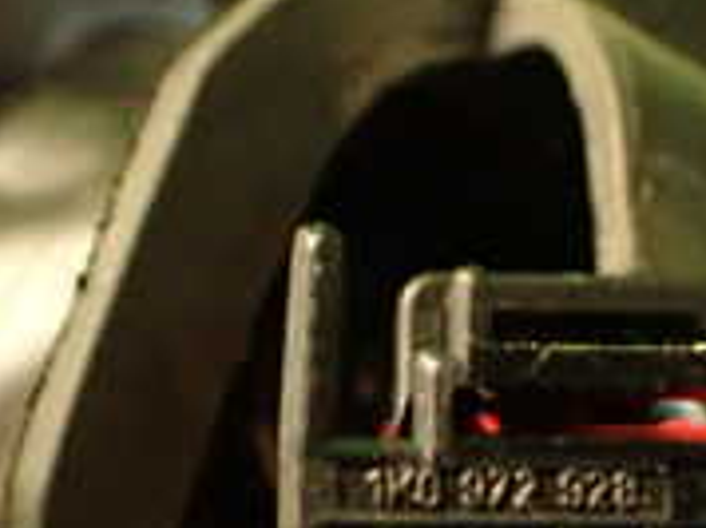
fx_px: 2200
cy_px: 715
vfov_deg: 13.1
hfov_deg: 18.2
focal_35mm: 108
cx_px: 420
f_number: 2.4
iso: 800
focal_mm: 5.79
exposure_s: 1/20
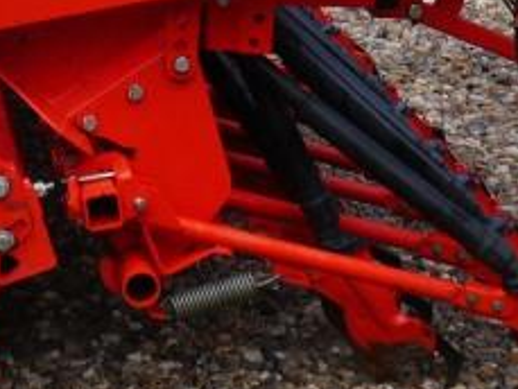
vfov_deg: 8.4
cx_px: 14
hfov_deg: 11.5
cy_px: -342
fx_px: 2545
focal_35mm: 170
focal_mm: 19
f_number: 5
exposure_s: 1/160
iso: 160
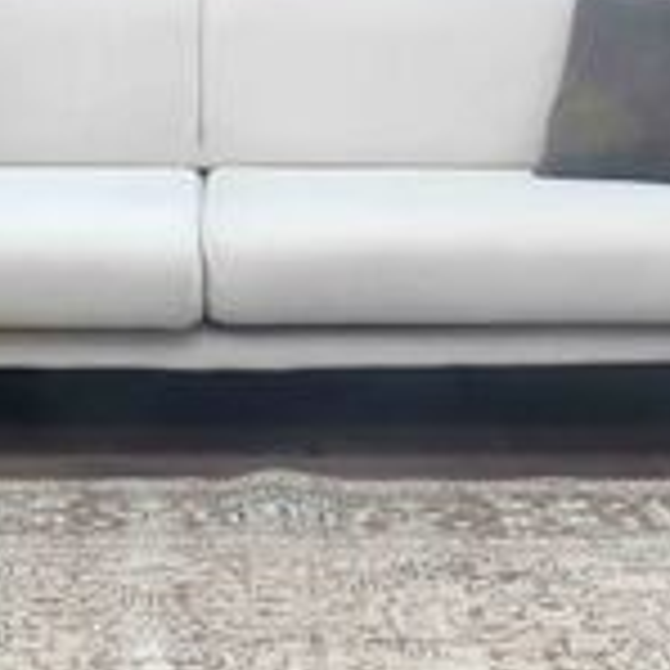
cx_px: 157
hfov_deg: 16.2
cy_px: 746
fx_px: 2343
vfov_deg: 15.8
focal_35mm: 107
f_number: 16
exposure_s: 1/125
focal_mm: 24
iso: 1000
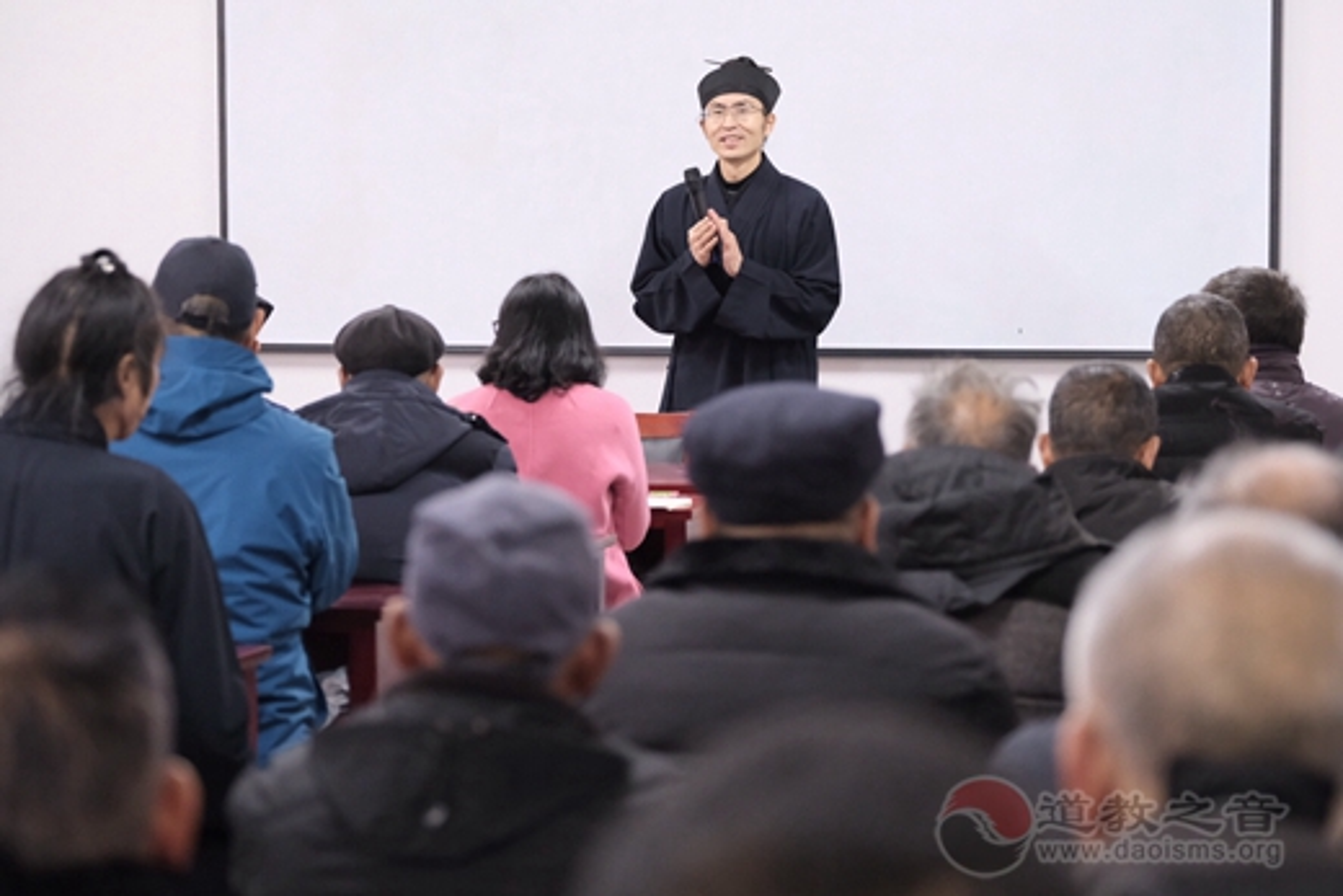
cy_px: 448
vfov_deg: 13.3
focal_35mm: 103
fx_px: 3843
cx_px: 672
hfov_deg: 19.8
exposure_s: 1/56
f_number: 2.8
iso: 3200
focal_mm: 68.7
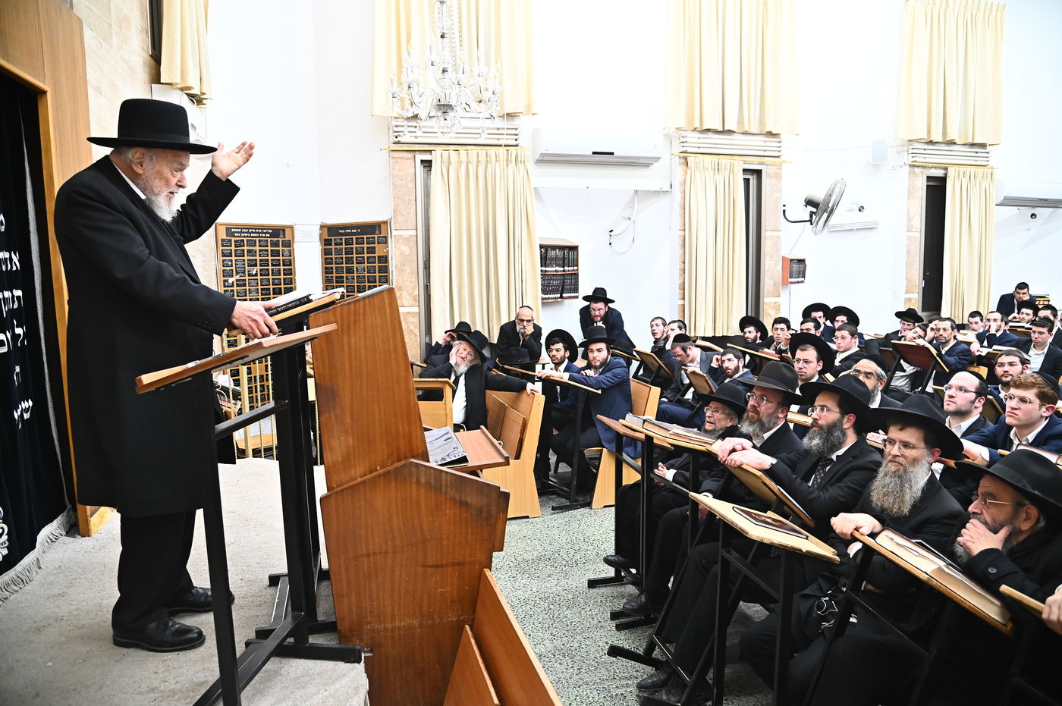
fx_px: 707
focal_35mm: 24
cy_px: 353
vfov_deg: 53.1
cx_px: 531
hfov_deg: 73.8
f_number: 4.5
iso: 2000
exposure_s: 1/160
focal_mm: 24
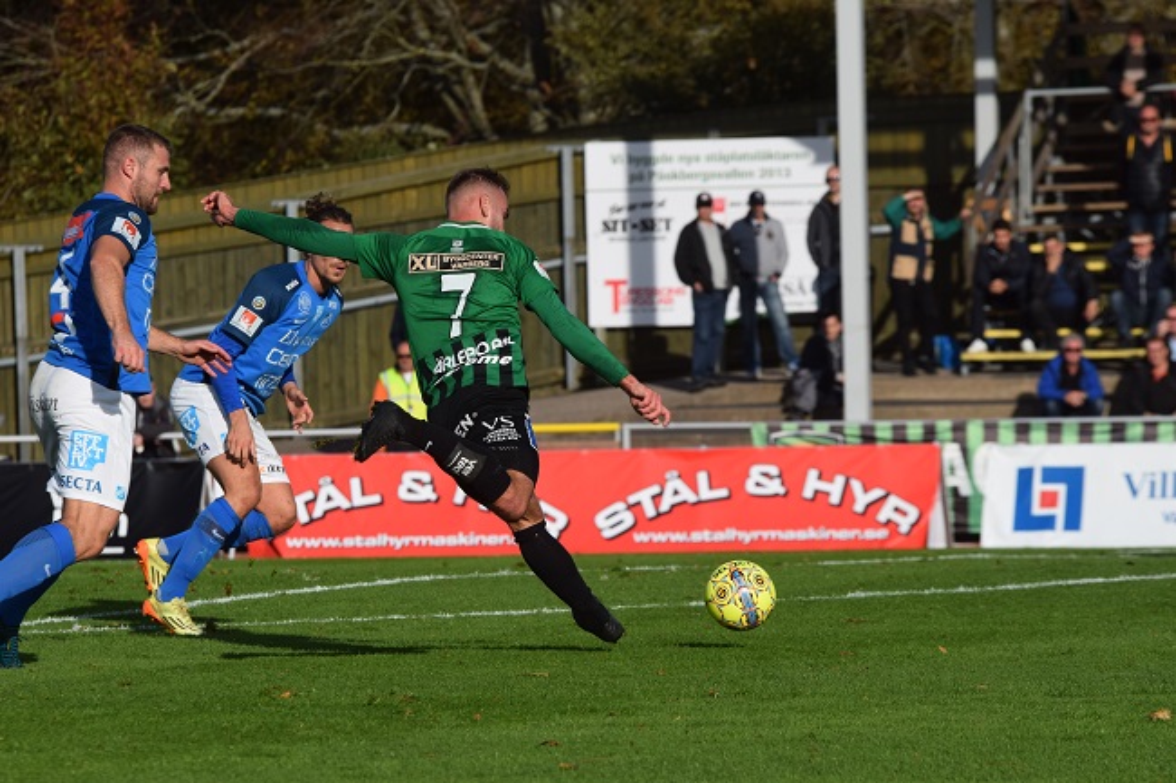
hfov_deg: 6.9
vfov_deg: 4.6
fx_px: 9797
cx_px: 588
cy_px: 392
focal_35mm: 300
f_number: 7.1
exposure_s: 1/1600
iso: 400
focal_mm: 200
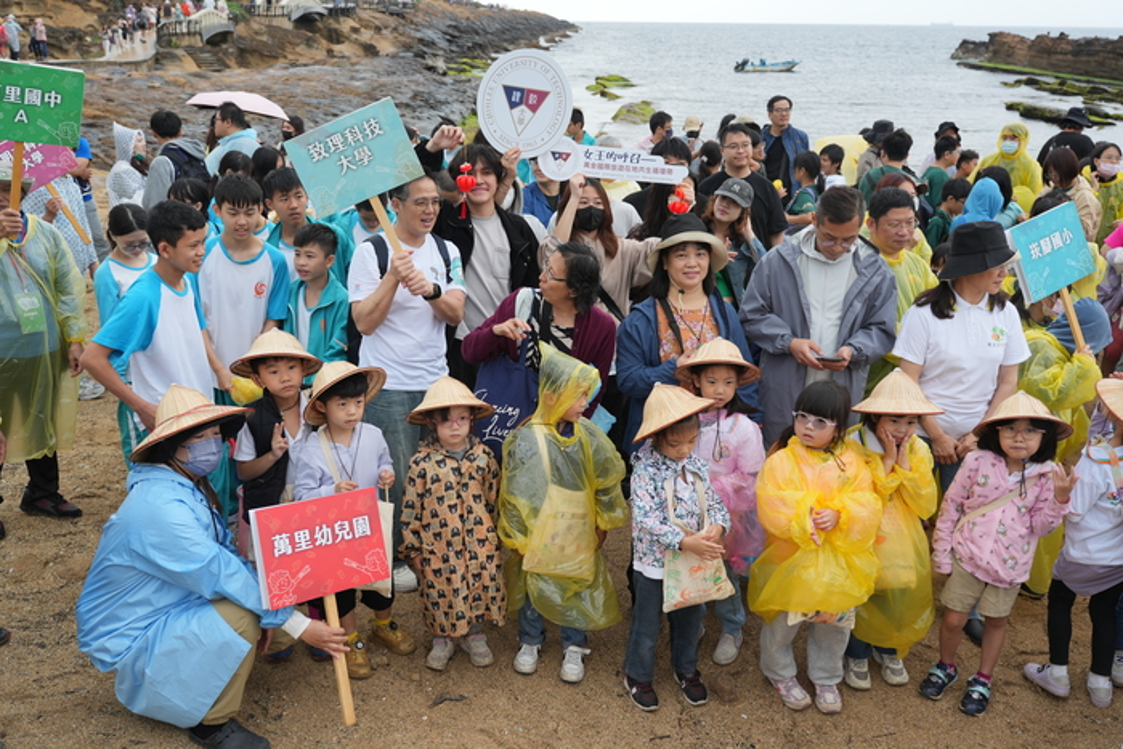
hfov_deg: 57.2
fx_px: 1030
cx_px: 562
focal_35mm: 33
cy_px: 374
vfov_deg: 40.0
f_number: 4.5
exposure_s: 1/160
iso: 125
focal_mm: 33
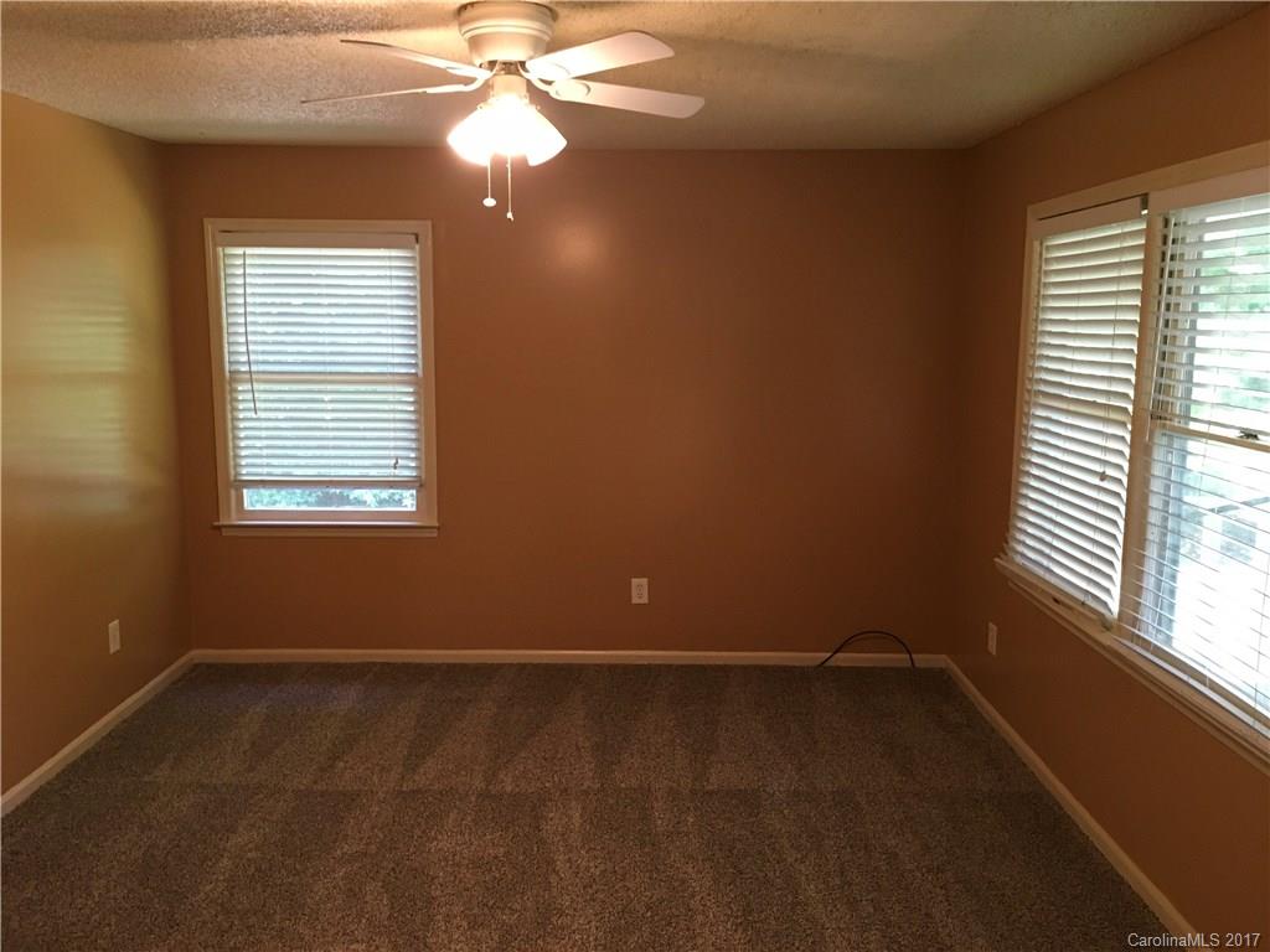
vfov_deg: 48.2
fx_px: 1064
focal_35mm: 29
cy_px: 476
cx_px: 635
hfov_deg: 61.7
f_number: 2.2
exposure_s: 1/30
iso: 125
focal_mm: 4.15
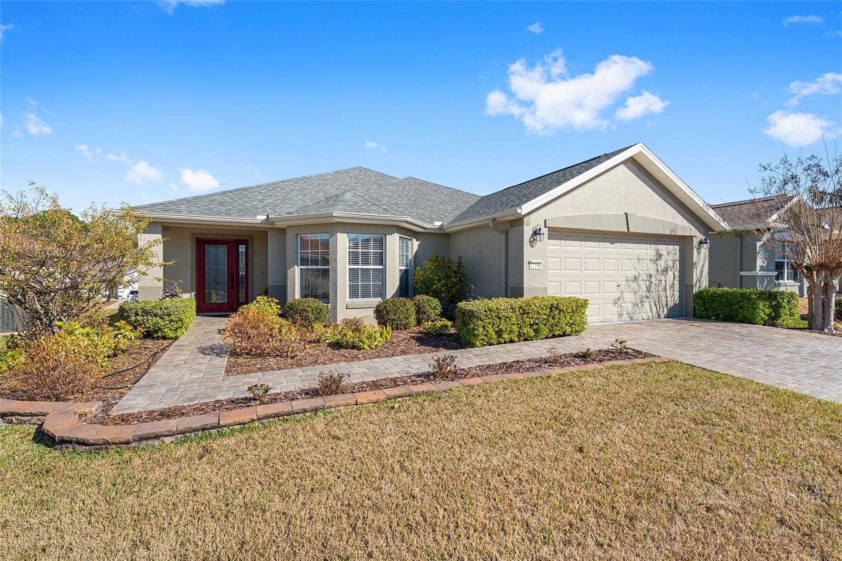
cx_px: 421
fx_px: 374
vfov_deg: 73.7
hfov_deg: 96.7
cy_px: 280
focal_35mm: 16
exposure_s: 1/400
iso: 160
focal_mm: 16
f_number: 8
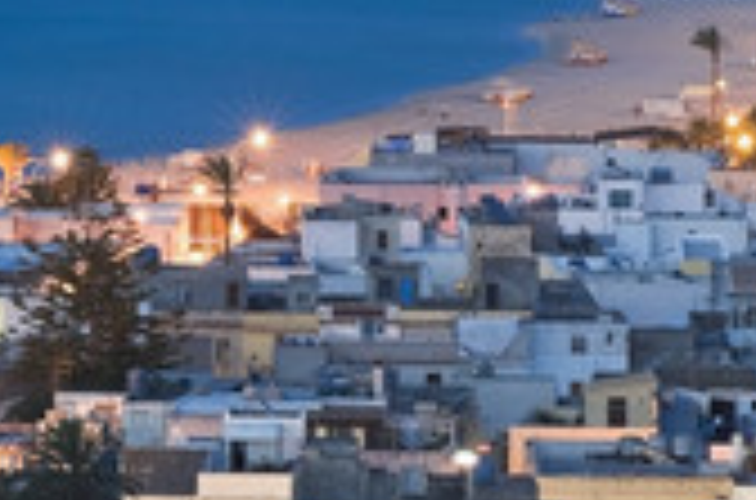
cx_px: -310
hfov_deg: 5.5
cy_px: 200
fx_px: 7874
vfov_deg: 3.6
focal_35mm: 376
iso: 400
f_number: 8
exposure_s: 1/1.25
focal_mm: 105
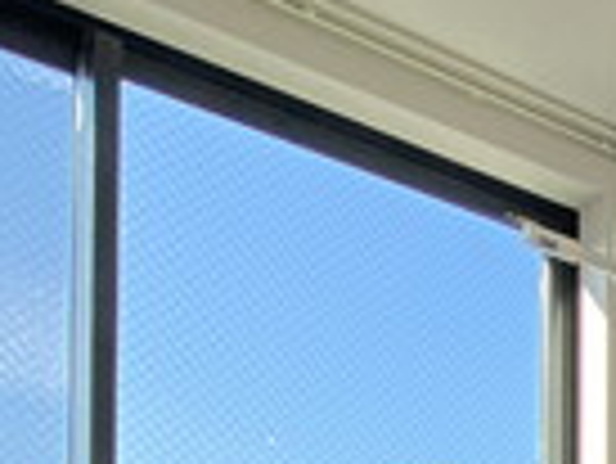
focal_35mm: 76
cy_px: 942
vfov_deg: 15.4
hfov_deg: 19.4
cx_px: 1106
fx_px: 1354
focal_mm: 1.54
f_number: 2.4
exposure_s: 1/122
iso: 40
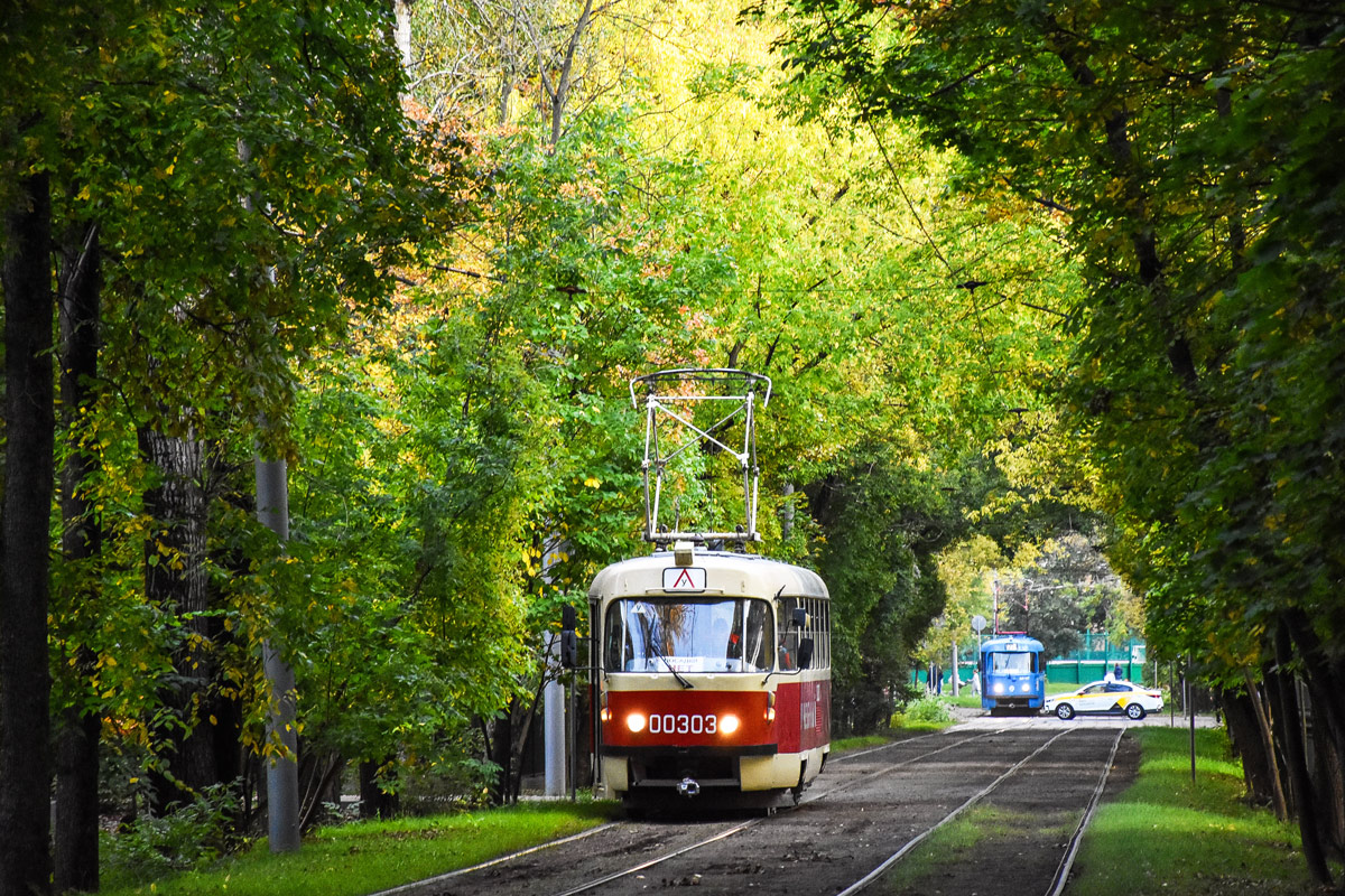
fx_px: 7845
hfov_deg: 9.8
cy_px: 448
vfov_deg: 6.5
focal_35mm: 210
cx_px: 672
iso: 2500
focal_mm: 140
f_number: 5.6
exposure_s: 1/250
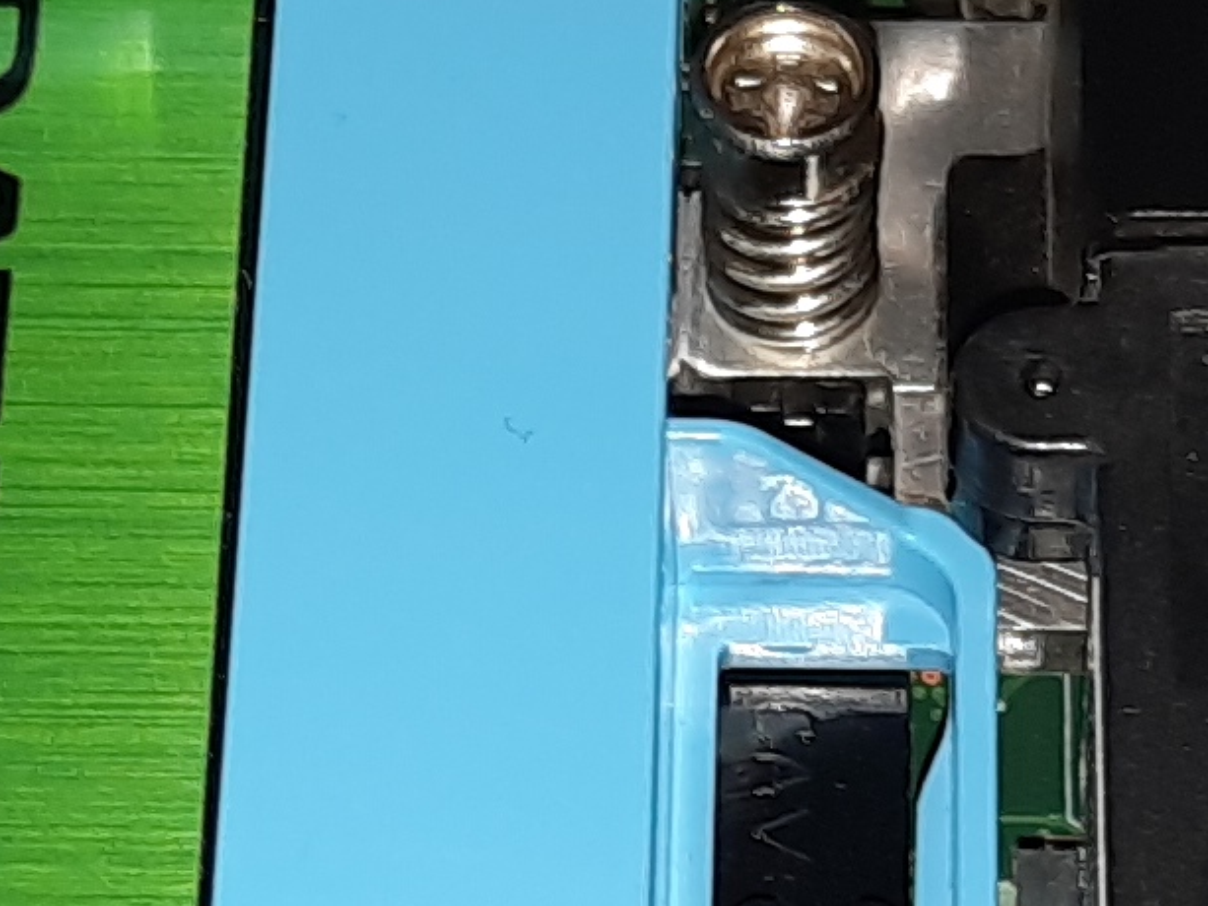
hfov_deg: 12.1
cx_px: 776
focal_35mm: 163
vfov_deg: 9.1
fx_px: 5689
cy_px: 869
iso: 400
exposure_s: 1/24
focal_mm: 4.6
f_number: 2
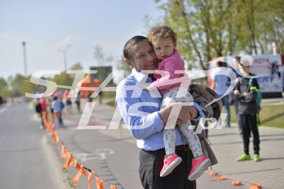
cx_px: 142
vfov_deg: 19.5
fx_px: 552
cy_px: 94
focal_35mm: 70
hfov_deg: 28.8
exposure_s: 1/3200
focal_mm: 70
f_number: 4
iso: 200
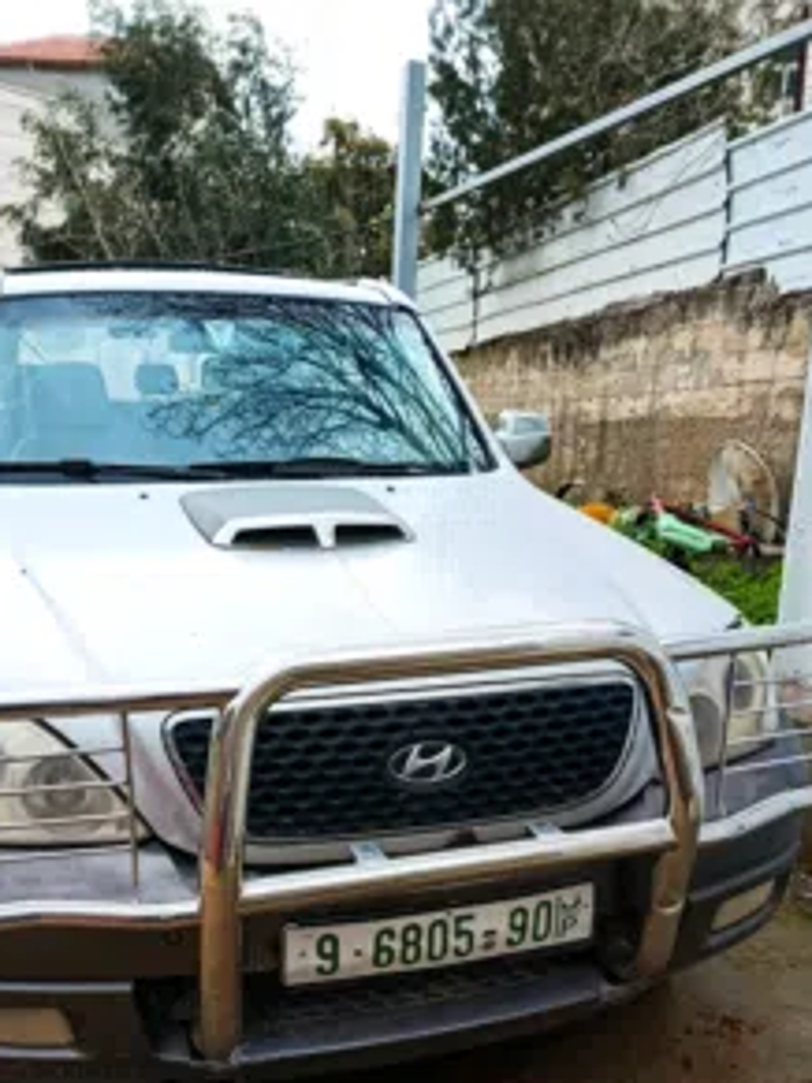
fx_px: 1033
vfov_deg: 54.1
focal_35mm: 33
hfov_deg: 42.9
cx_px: 361
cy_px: 737
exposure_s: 1/100
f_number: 1.7
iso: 55
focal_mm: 5.24
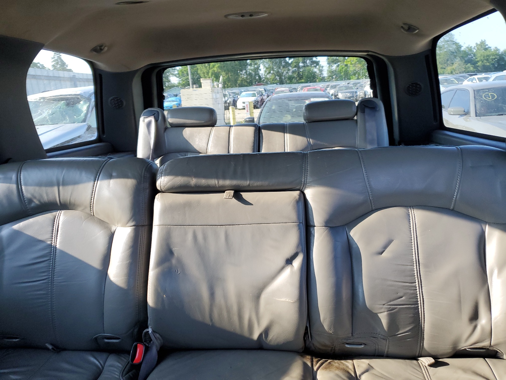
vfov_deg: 53.1
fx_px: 380
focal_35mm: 26
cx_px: 253
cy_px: 190
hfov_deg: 67.3
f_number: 1.5
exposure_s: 1/120
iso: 70
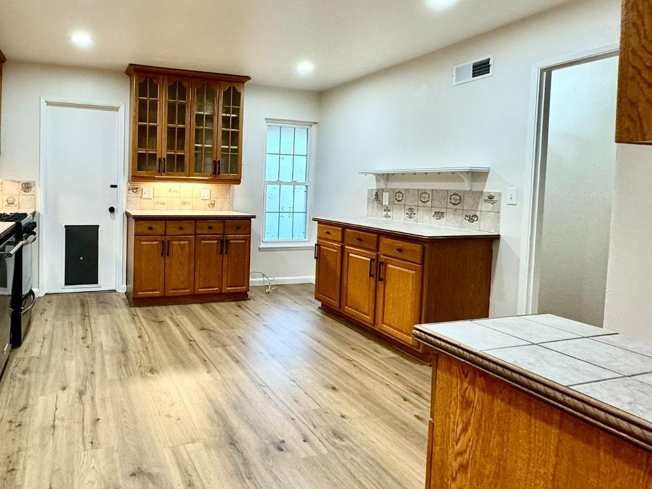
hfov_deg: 78.5
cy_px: 223
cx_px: 207
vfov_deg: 65.9
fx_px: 377
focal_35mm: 20
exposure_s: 1/120
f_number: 2.2
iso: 250
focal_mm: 2.22
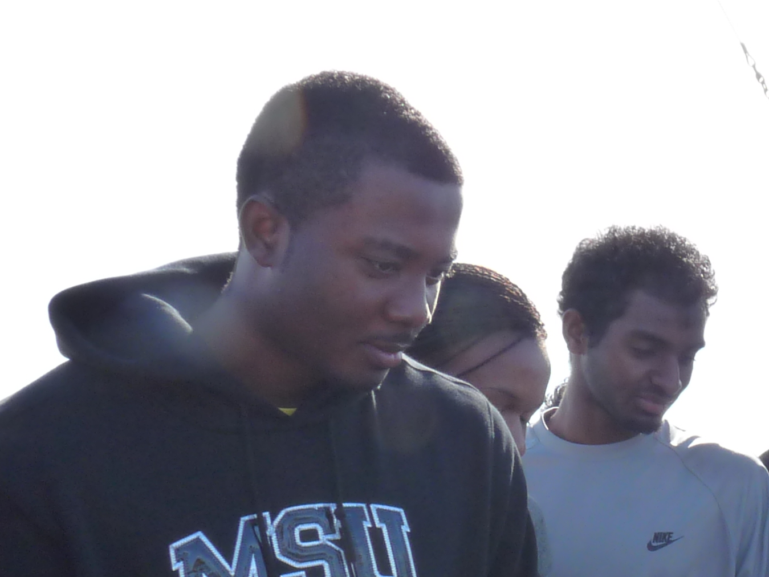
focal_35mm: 73
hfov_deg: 25.1
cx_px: 811
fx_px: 1622
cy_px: 525
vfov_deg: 19.8
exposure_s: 1/200
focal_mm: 4.8
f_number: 5.6
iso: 160
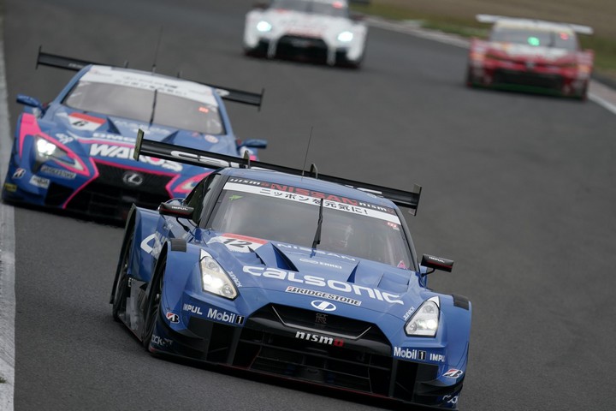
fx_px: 10266
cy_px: 206
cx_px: 308
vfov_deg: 2.3
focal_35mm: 600
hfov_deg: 3.4
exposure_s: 1/640
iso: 200
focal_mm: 600
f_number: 6.3
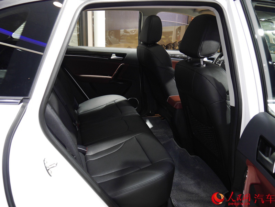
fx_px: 254
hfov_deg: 56.8
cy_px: 104
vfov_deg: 44.2
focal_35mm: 32
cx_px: 138
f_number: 4
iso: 200
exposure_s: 1/30
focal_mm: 16
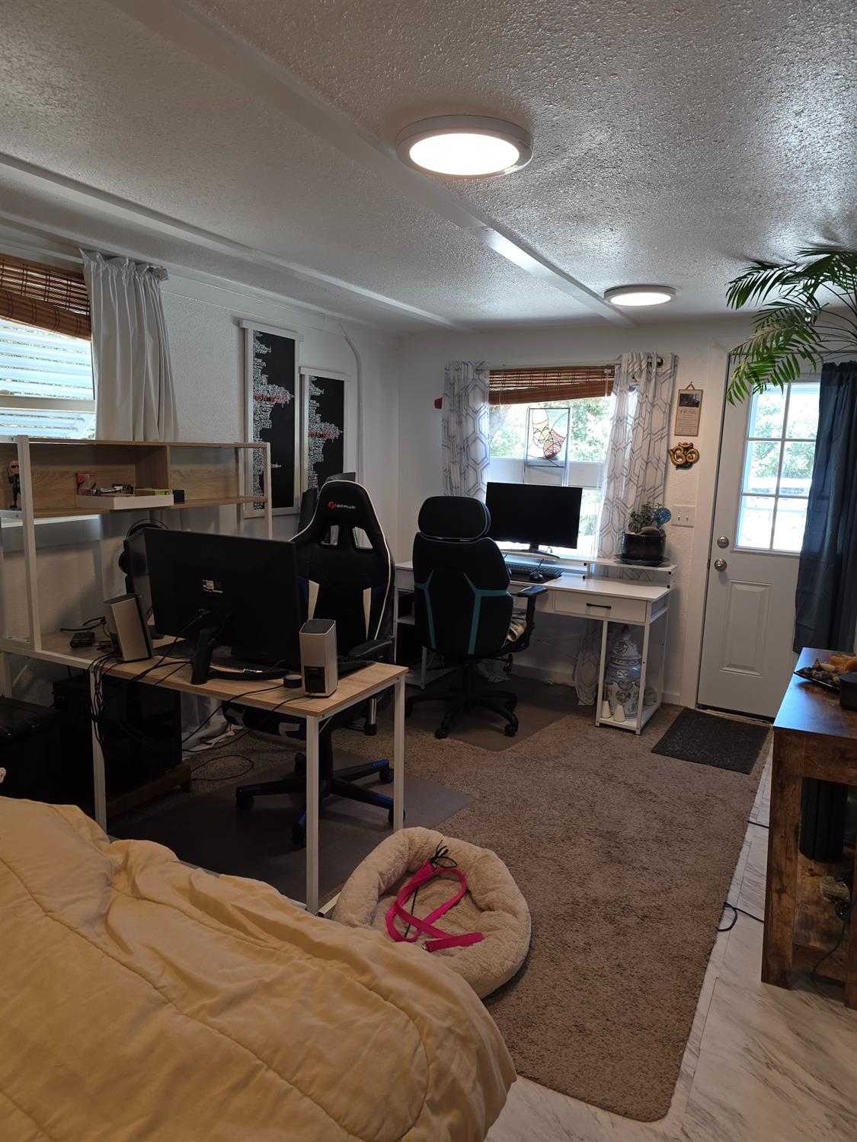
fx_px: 759
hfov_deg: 58.9
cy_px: 571
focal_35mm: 23
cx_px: 428
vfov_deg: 73.9
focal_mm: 6.3
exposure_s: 1/60
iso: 40
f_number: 1.7
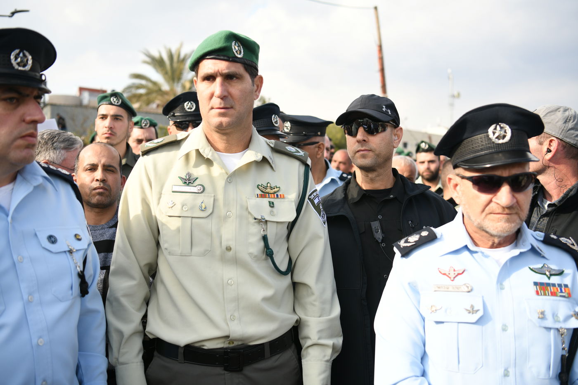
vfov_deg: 35.0
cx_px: 289
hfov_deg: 50.7
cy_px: 192
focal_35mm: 38
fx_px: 610
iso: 125
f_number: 3.2
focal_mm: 38
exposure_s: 1/500
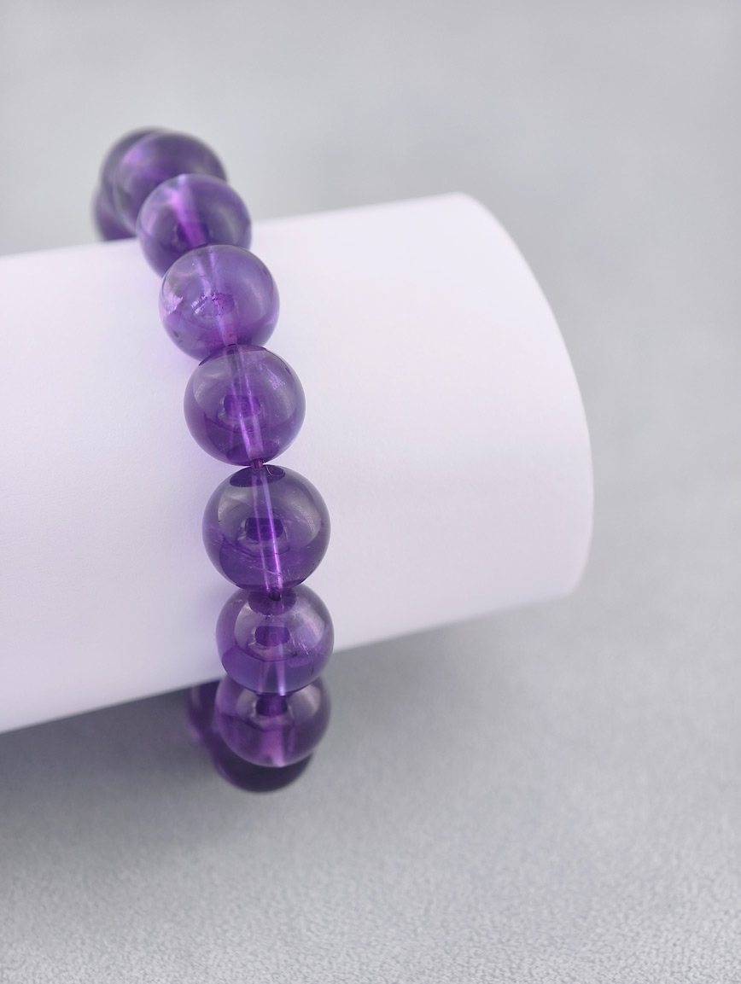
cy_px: 492
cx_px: 370
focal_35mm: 85
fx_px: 2420
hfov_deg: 17.4
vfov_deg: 23.0
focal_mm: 22.48
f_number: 2.67
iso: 125
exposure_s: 1/160
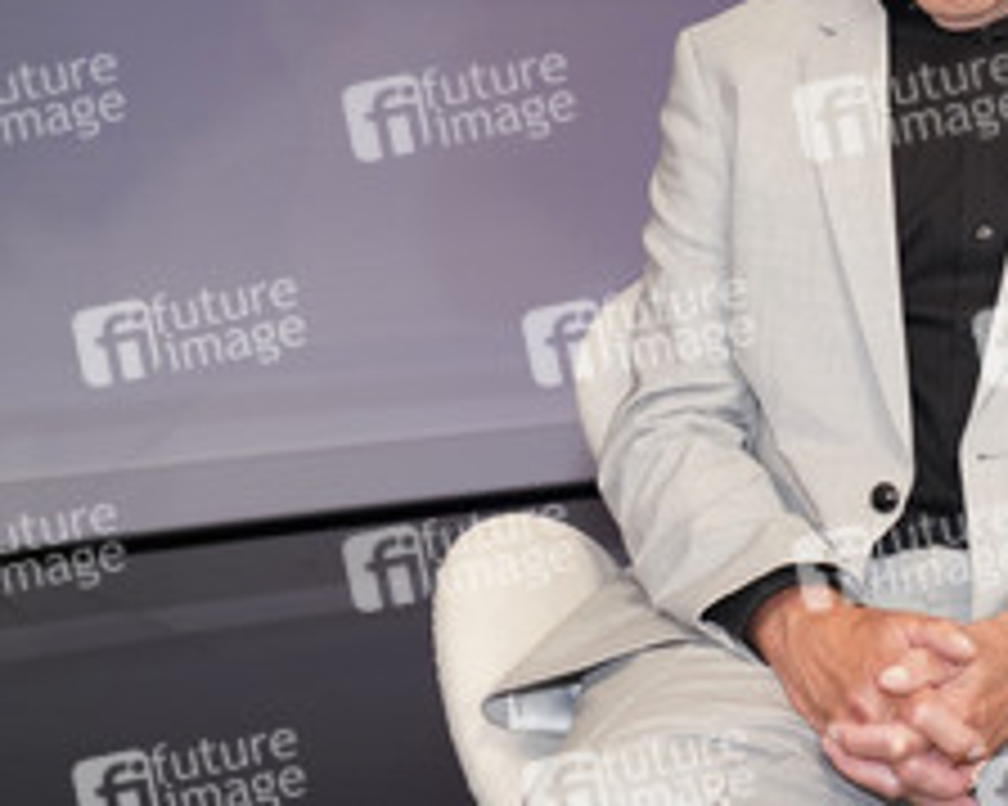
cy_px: 221
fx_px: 2475
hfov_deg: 22.3
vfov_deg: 18.4
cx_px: 970
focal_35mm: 83
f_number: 5
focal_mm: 44
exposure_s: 1/160
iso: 2000
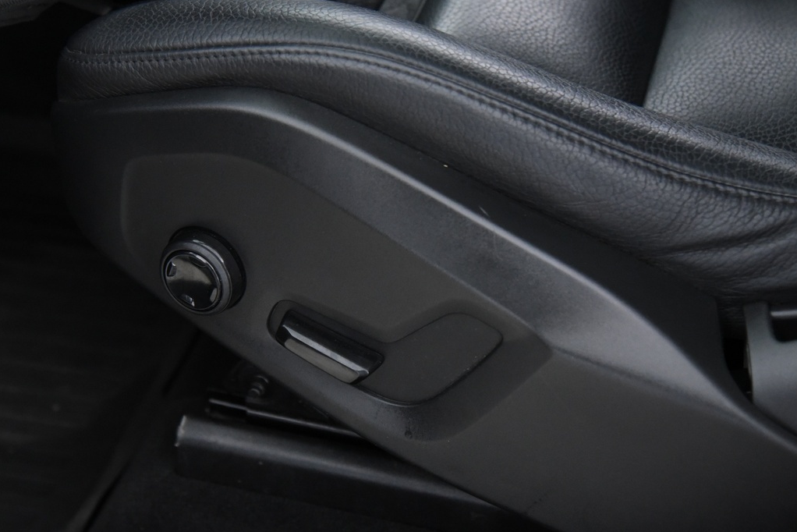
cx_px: 316
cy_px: 296
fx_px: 1683
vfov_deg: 18.0
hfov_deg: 26.6
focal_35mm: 76
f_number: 4
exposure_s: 1/20
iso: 4000
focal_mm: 48
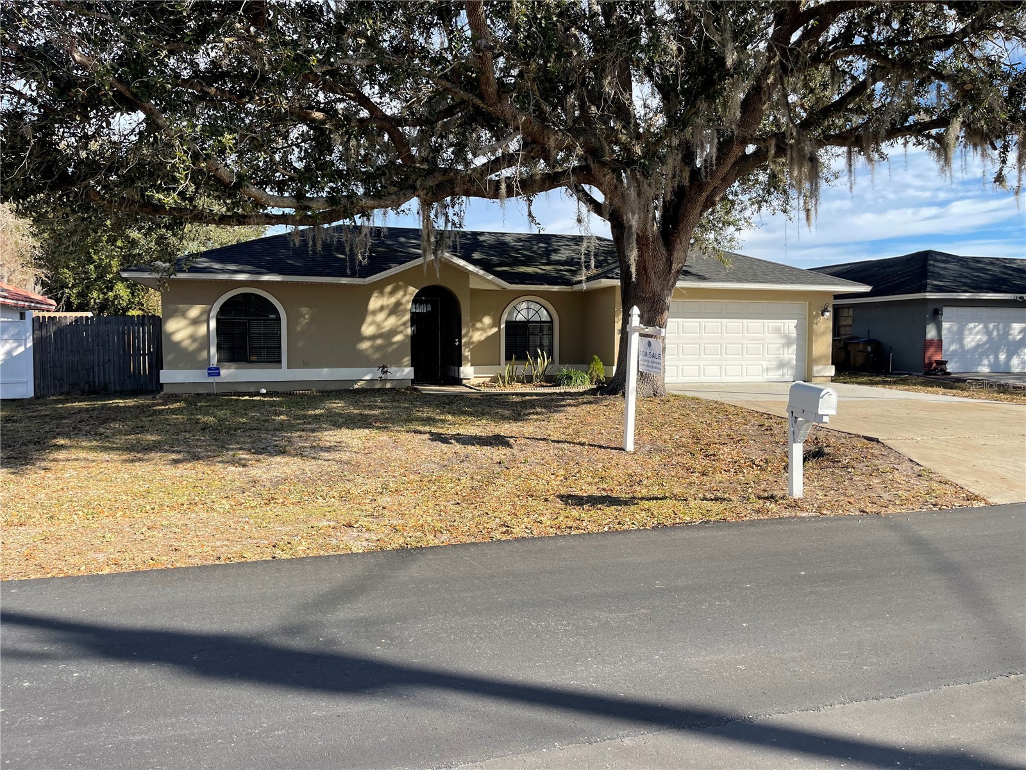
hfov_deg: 69.4
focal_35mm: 25
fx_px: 741
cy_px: 385
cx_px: 513
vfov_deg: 54.9
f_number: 1.6
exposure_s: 1/1597
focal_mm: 5.1
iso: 32
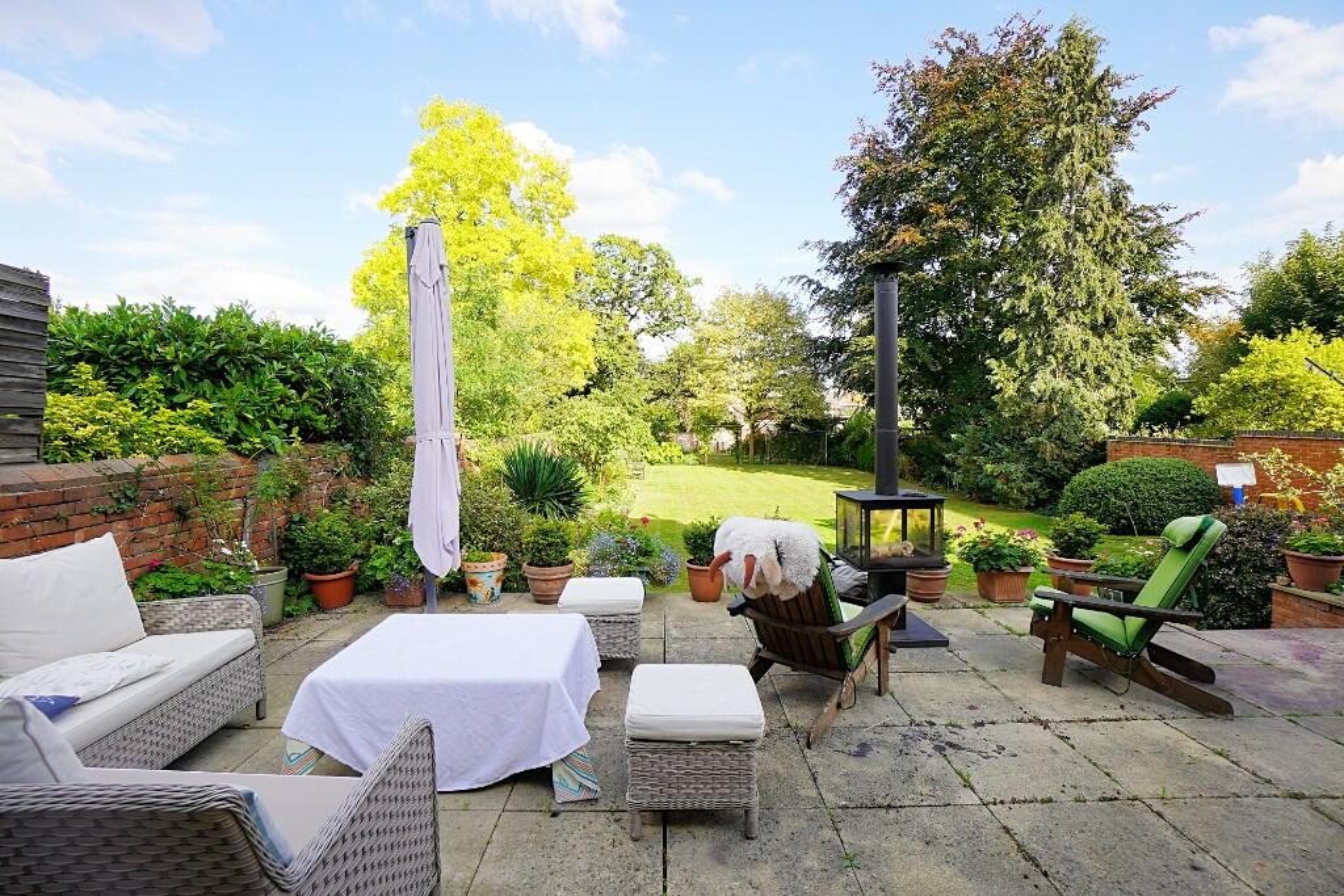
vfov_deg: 77.3
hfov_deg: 100.4
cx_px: 672
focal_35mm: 15
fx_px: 560
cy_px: 448
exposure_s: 1/125
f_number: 8
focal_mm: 10
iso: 100
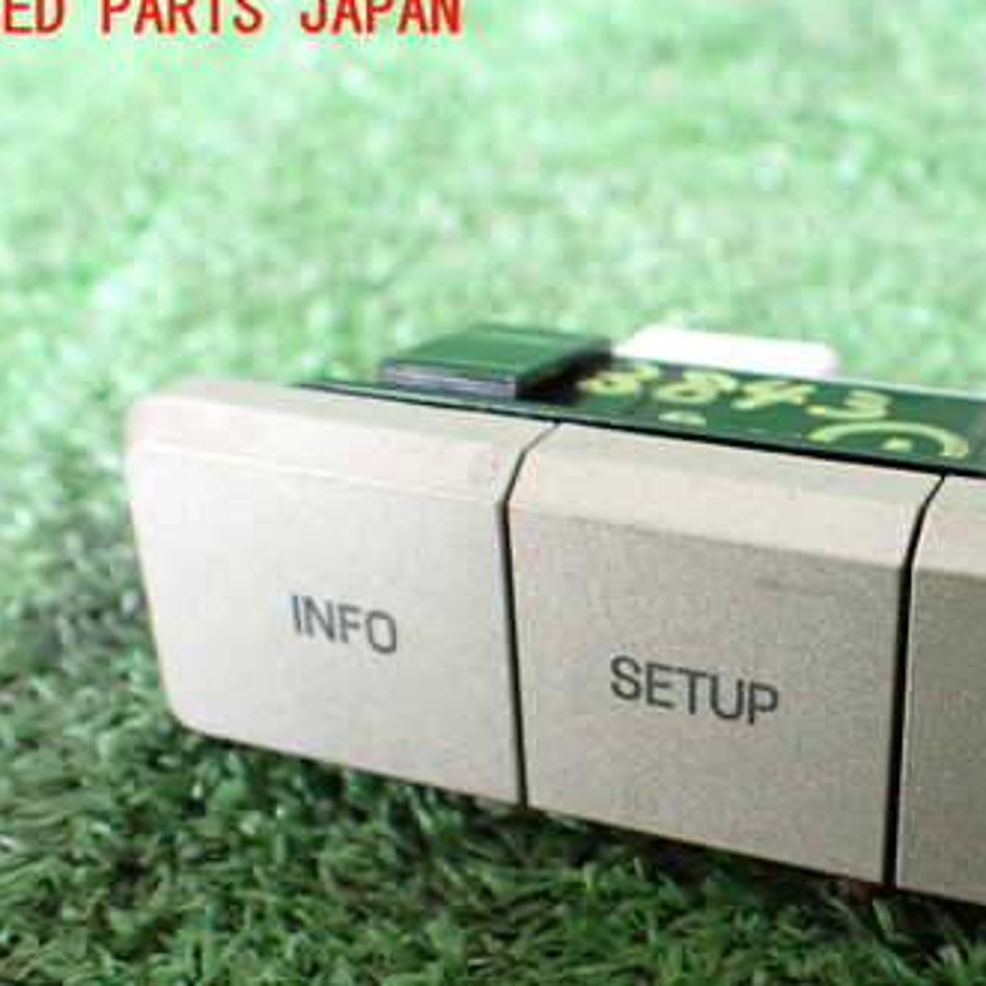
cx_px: 813
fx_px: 1547
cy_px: 646
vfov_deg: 35.1
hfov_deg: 34.1
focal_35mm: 48
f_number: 2.3
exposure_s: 1/125
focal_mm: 5.4
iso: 800
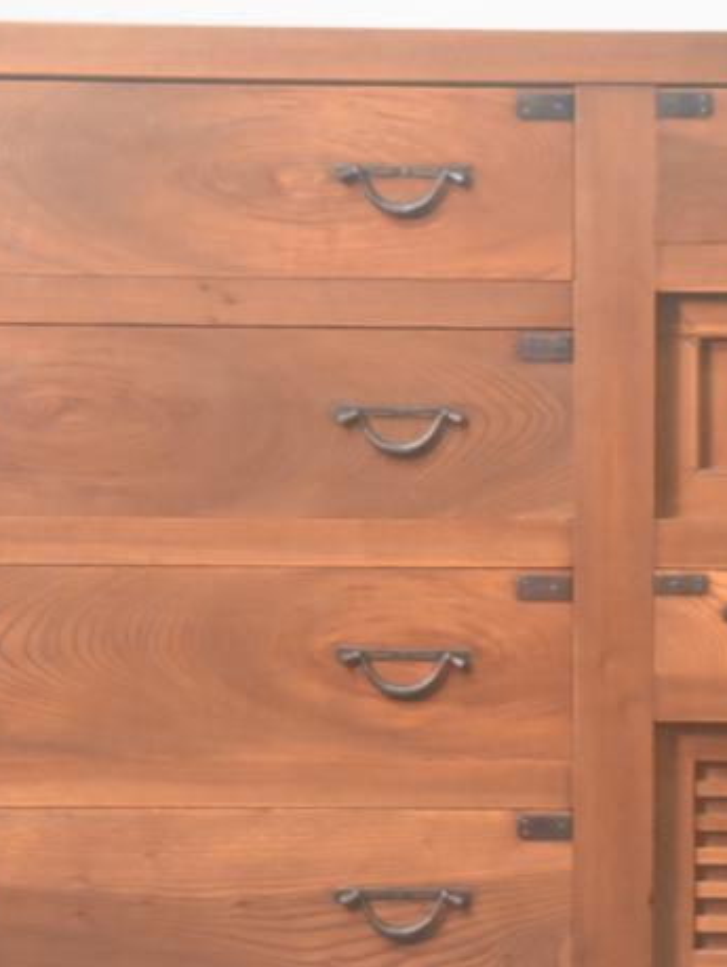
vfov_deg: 11.2
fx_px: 4950
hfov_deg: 8.4
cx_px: 613
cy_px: 519
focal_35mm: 177
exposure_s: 1/60
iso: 3200
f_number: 4.8
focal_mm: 52
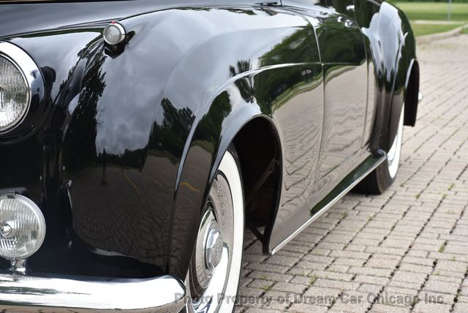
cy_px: 156
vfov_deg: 15.2
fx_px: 1171
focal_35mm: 90
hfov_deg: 22.6
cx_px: 234
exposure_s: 1/500
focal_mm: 60
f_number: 8
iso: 500
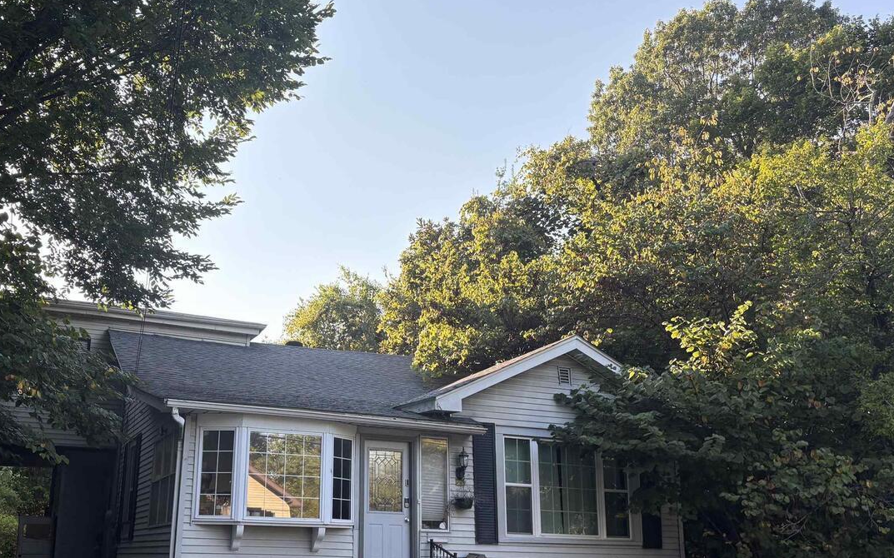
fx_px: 901
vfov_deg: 34.3
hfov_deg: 52.2
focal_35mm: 37
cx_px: 336
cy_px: 337
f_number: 1.6
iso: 64
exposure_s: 1/873
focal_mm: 5.96
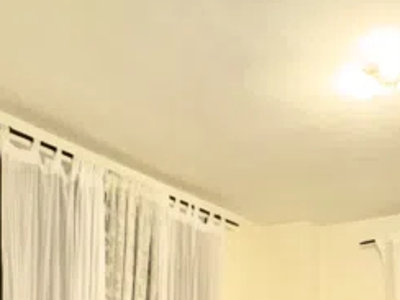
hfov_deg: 33.7
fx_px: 636
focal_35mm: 55
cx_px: 333
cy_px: 403
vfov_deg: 23.2
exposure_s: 1/100
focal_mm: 2.22
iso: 200
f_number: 2.2
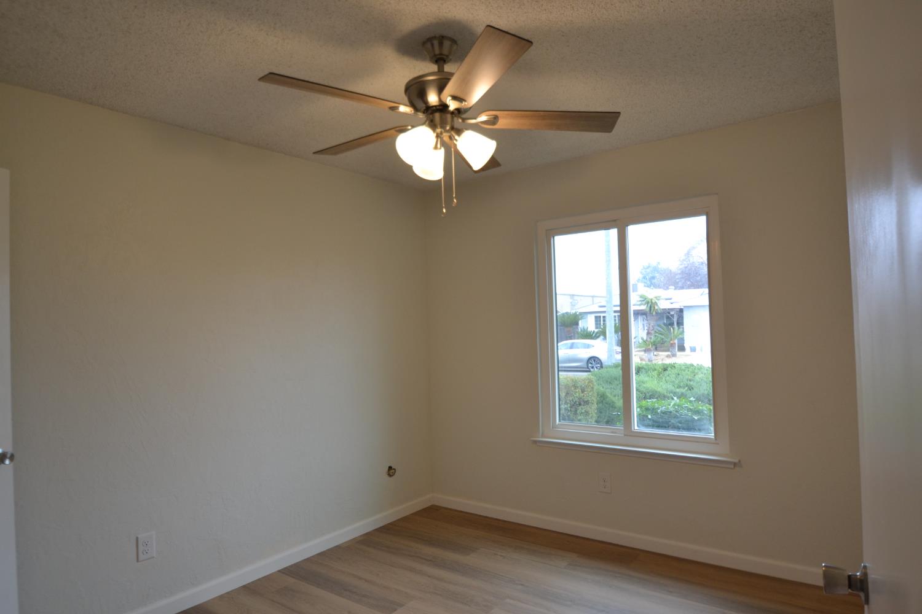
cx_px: 461
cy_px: 307
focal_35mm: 21
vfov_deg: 59.5
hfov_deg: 81.2
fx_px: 538
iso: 400
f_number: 4.5
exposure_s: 1/80
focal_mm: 14
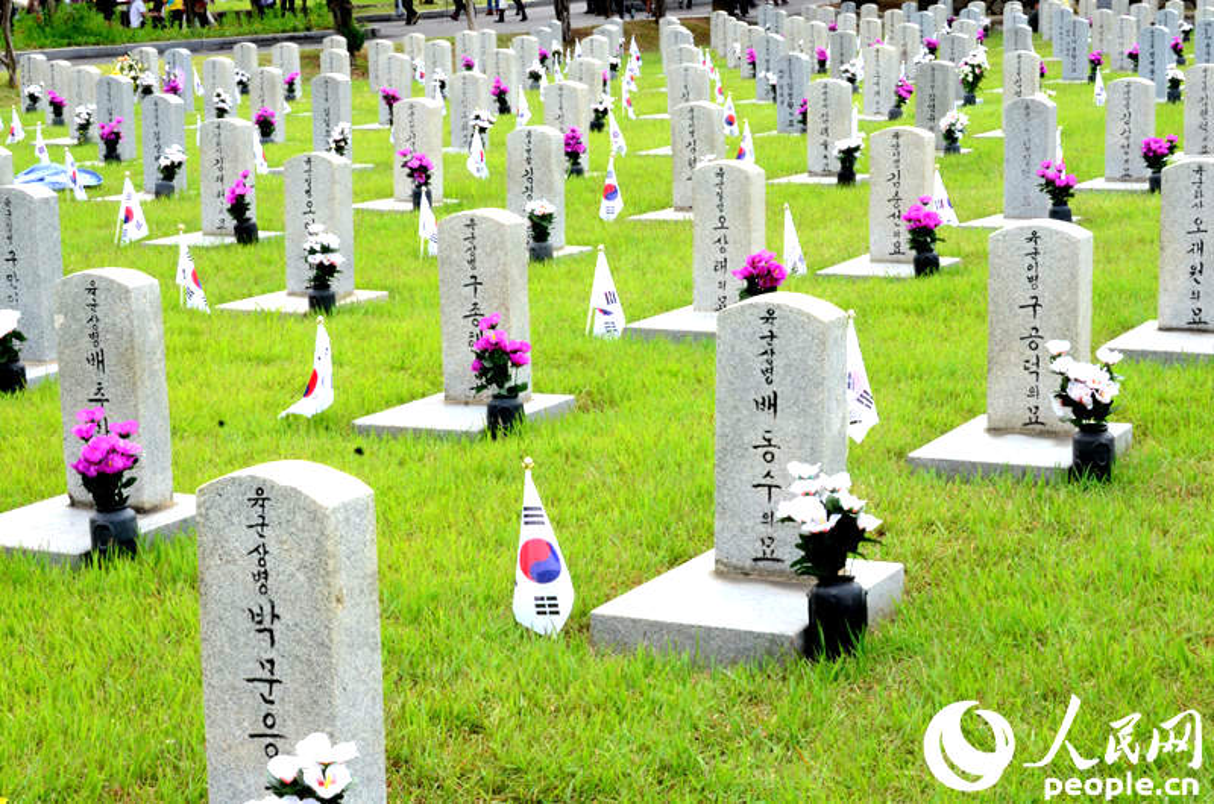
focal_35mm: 68
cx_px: 607
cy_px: 402
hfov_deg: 29.9
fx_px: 2272
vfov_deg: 20.1
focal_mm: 45
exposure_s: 1/80
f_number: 29
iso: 1000
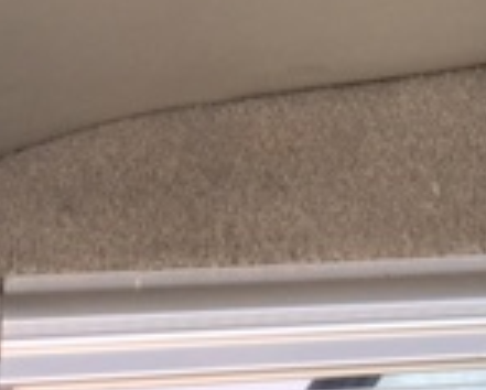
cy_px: -89
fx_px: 1772
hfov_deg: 15.1
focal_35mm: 123
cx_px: 579
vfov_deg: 12.3
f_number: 2.2
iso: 25
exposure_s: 1/297
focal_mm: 4.15
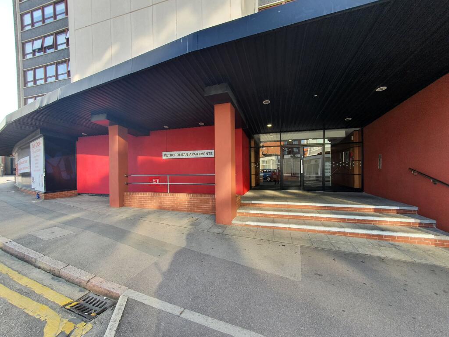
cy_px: 168
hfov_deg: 106.2
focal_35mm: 13
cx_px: 224
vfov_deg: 89.9
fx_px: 169
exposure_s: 1/126
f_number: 2.2
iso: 50
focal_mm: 1.8
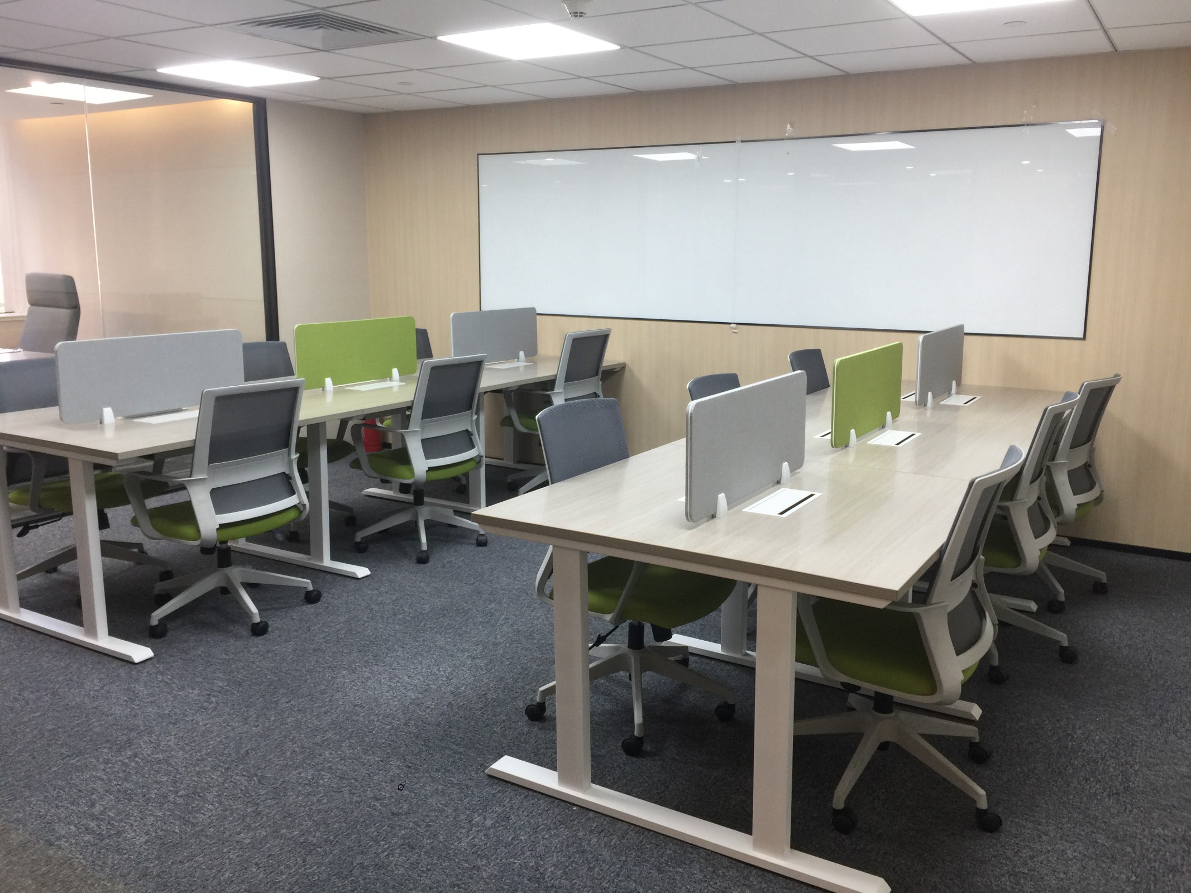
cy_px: 446
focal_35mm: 29
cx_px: 596
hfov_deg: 61.7
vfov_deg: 48.2
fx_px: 998
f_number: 2.2
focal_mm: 4.15
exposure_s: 1/33
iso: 40
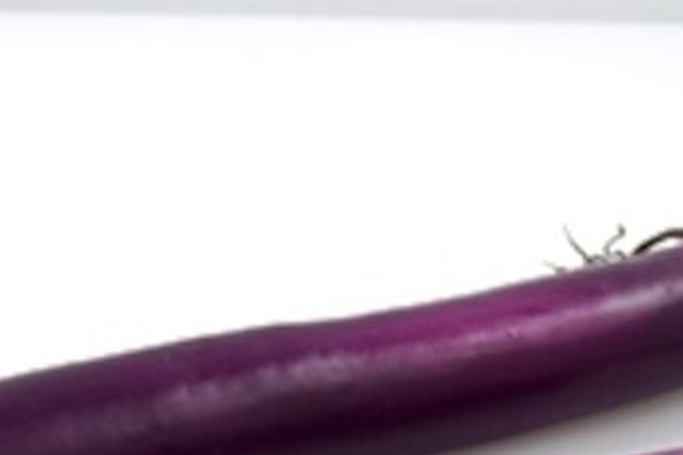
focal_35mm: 114
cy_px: 478
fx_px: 2163
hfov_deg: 17.8
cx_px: 144
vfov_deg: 11.9
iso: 320
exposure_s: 1/125
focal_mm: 26
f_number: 5.6
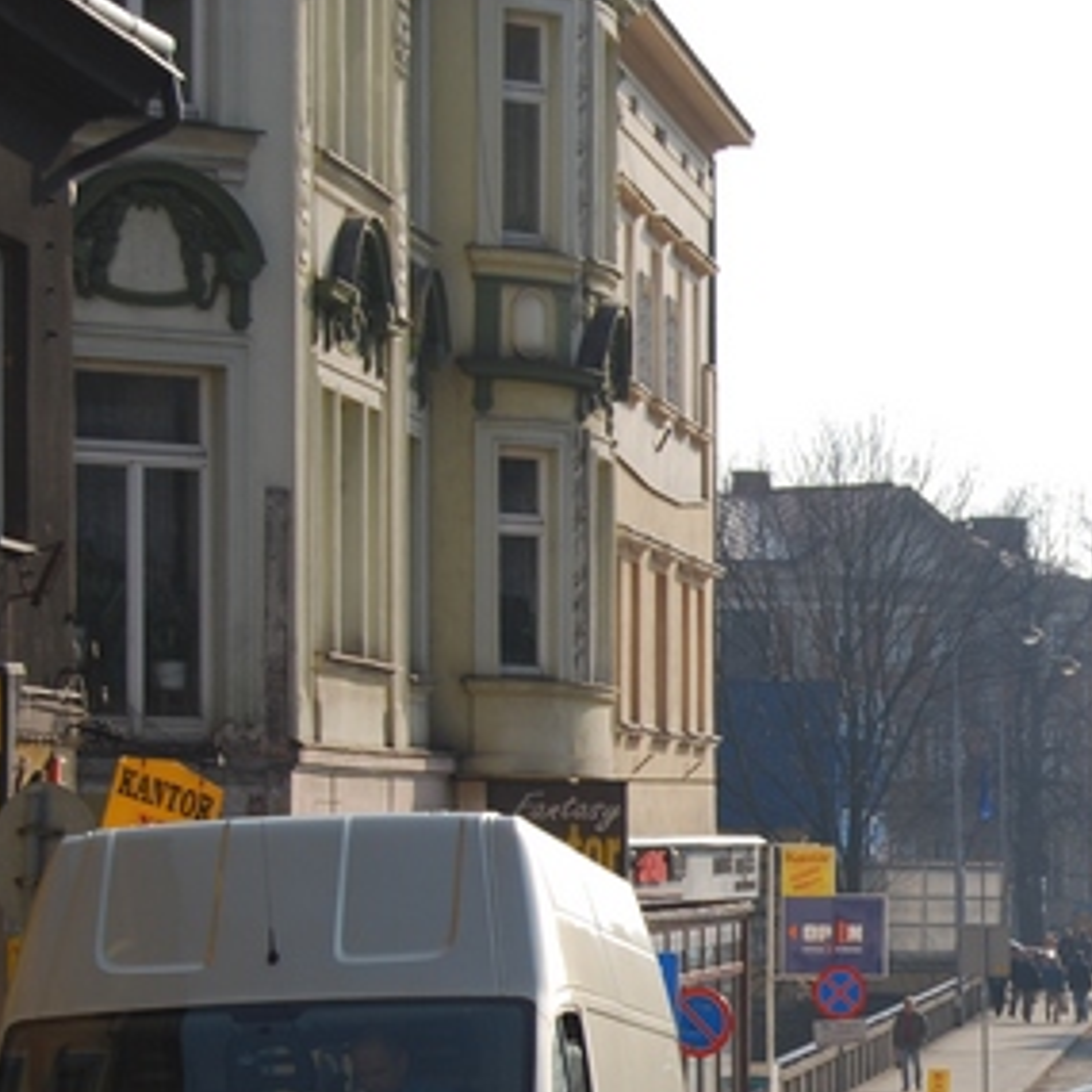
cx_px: 1379
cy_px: 966
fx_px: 5753
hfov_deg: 10.6
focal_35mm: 161
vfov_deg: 10.8
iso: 100
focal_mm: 45
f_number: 9
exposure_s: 1/200
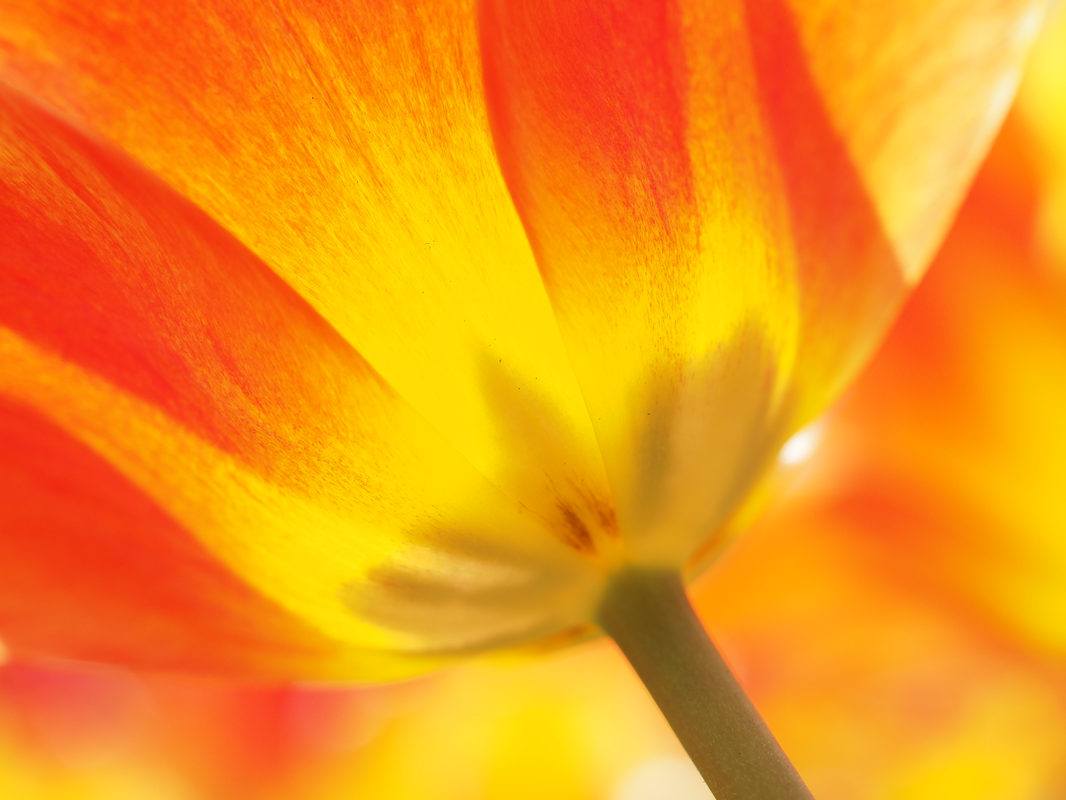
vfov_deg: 24.4
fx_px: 1848
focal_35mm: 60
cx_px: 533
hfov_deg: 32.2
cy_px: 400
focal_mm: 30
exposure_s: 1/500
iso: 200
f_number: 3.5
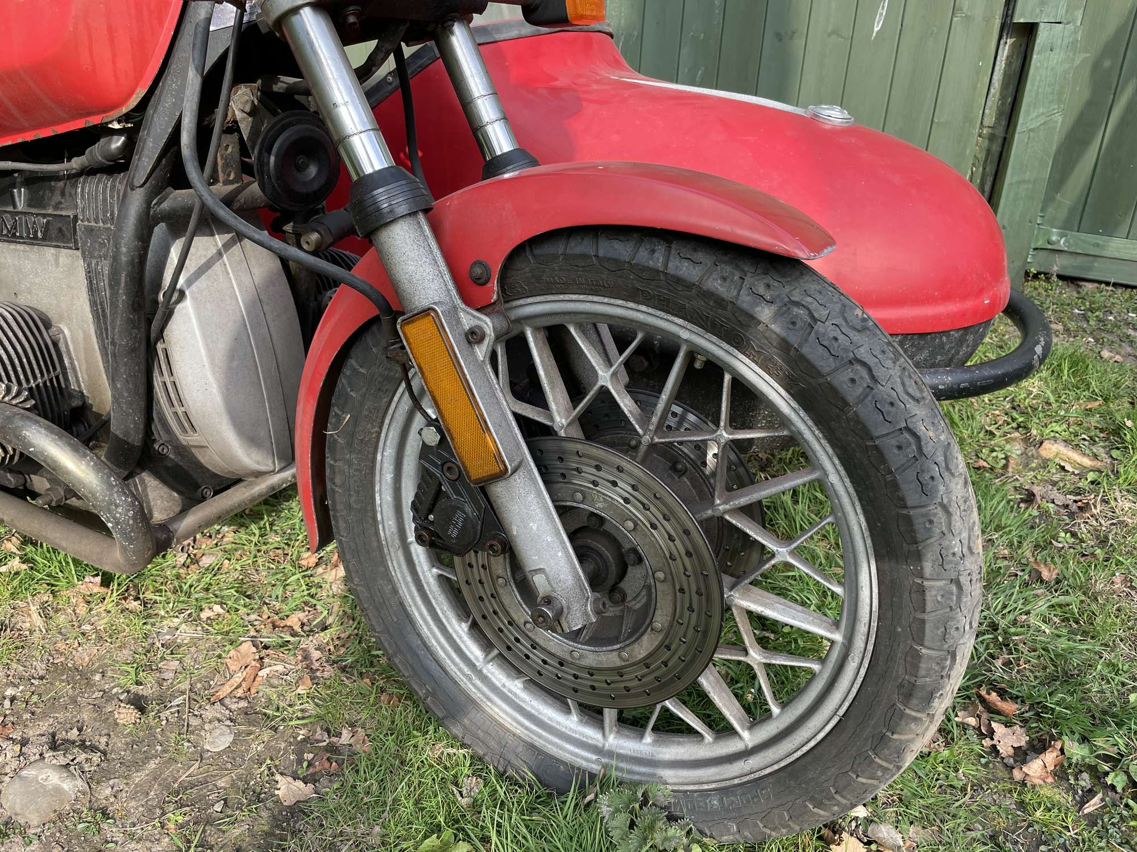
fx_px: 854
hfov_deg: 67.3
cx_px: 568
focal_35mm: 26
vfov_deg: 53.1
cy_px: 426
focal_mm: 4.2
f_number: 1.6
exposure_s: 1/346
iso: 32
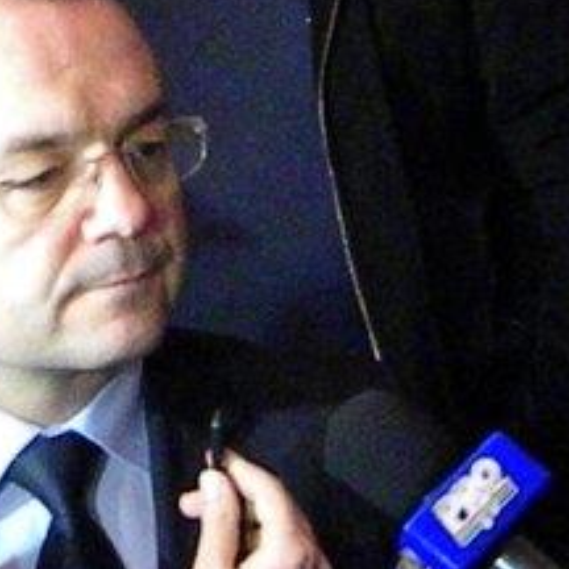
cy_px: 58
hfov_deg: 13.0
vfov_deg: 12.9
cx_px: 340
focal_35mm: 134
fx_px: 2492
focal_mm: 7.3
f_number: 3.8
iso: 2977
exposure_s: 1/50.8
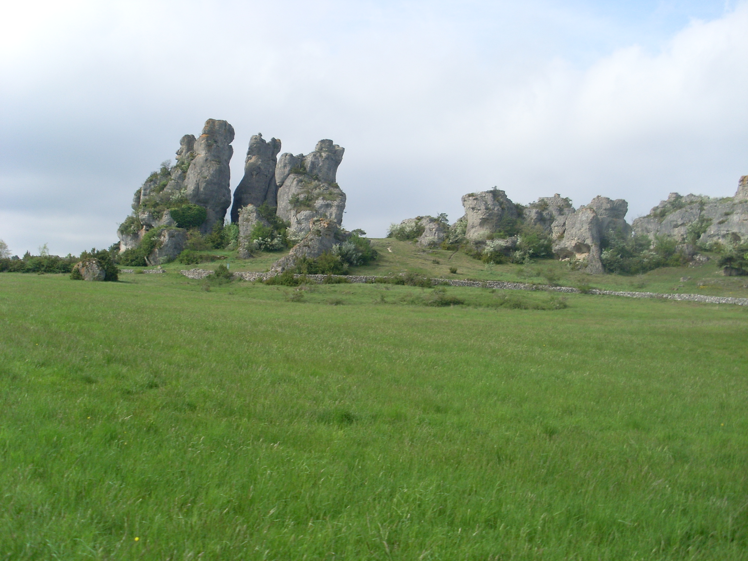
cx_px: 374
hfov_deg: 49.0
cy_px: 280
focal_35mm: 38
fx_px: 821
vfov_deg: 37.7
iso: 80
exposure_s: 1/250
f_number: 7.7
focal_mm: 6.3
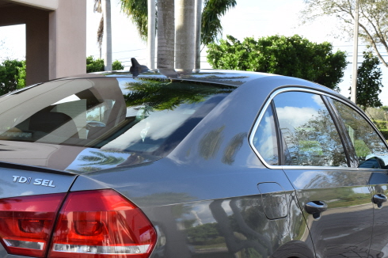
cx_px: 105
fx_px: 689
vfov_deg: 20.9
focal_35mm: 64
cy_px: 218
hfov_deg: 31.0
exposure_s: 1/250
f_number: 8
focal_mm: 22
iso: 320
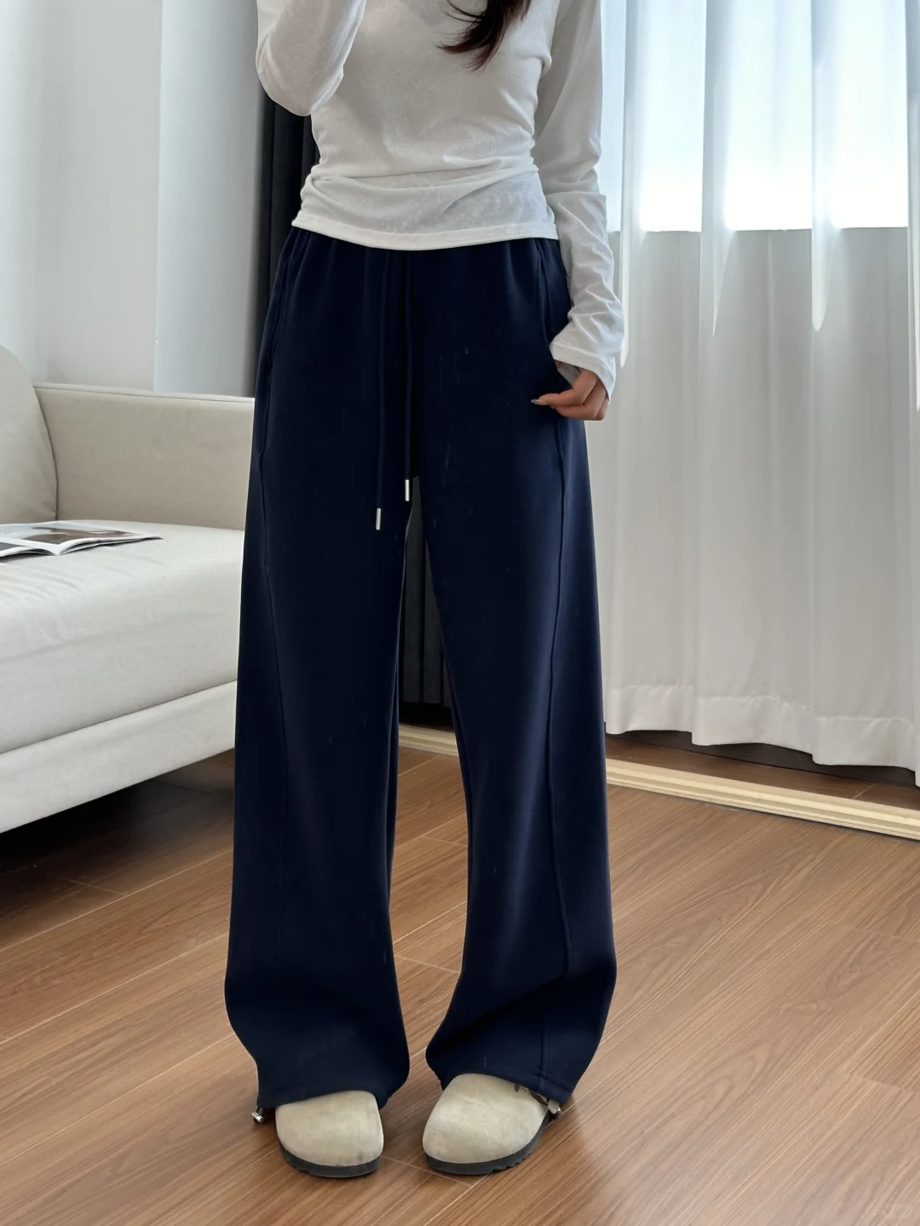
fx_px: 1701
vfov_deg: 39.7
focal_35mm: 48
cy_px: 613
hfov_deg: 30.3
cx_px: 460
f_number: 1.78
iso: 64
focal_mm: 6.86
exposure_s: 1/100
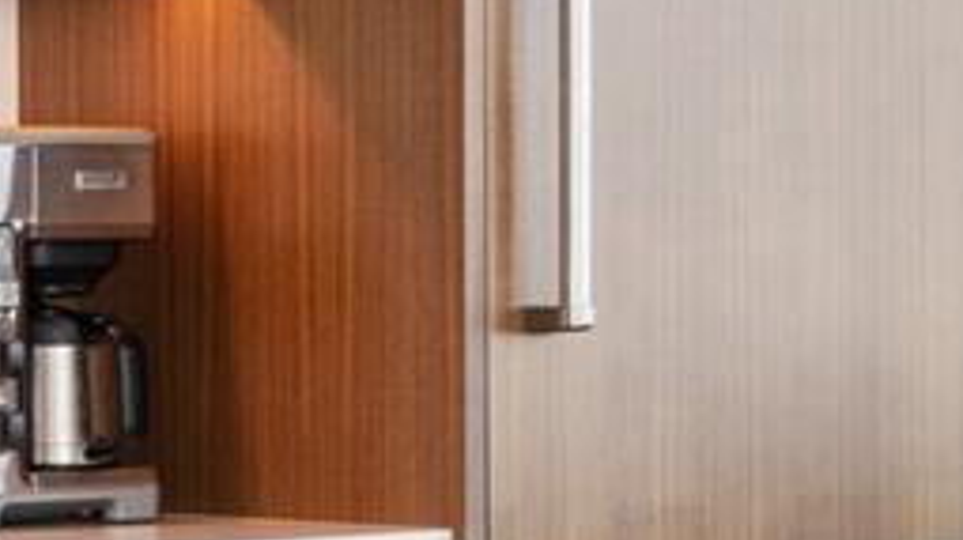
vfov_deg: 5.3
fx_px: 5818
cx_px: 848
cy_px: 544
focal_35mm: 228
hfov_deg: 9.4
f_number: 11
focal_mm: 37
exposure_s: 1/25
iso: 400
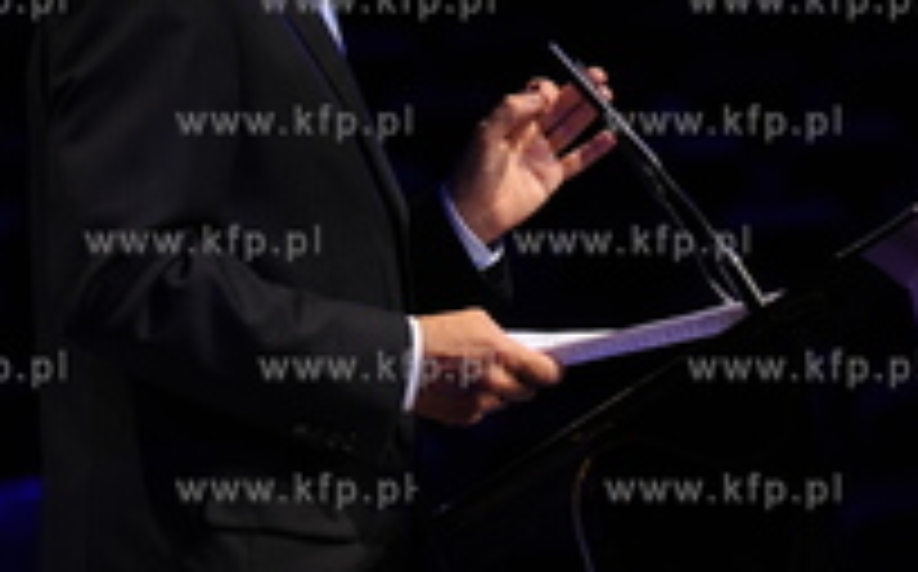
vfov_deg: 5.4
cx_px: 536
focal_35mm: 240
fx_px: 5998
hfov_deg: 8.8
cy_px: 59
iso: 800
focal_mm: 120
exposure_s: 1/125
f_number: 4
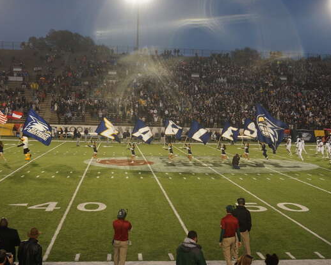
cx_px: 168
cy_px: 122
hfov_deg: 40.3
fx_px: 451
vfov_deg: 32.7
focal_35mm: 46
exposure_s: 1/160
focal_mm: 22
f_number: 4
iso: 320
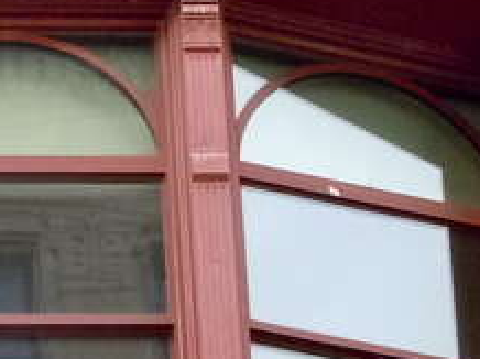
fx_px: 6108
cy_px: 187
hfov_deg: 4.5
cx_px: -40
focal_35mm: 441
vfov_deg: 3.4
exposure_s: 1/100
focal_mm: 21.5
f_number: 5.4
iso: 500
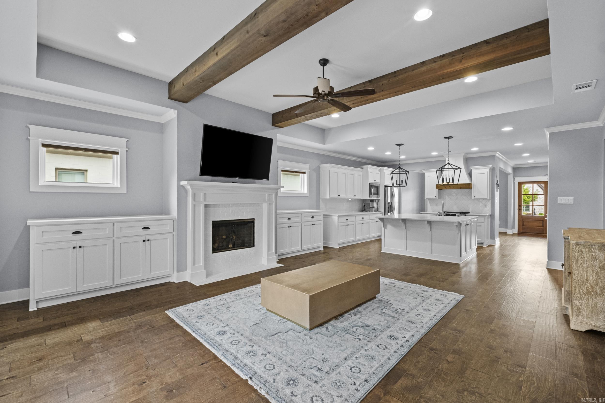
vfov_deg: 77.3
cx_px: 302
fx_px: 252
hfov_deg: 100.4
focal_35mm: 15
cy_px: 202
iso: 800
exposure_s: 1/1.67
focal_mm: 10
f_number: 8
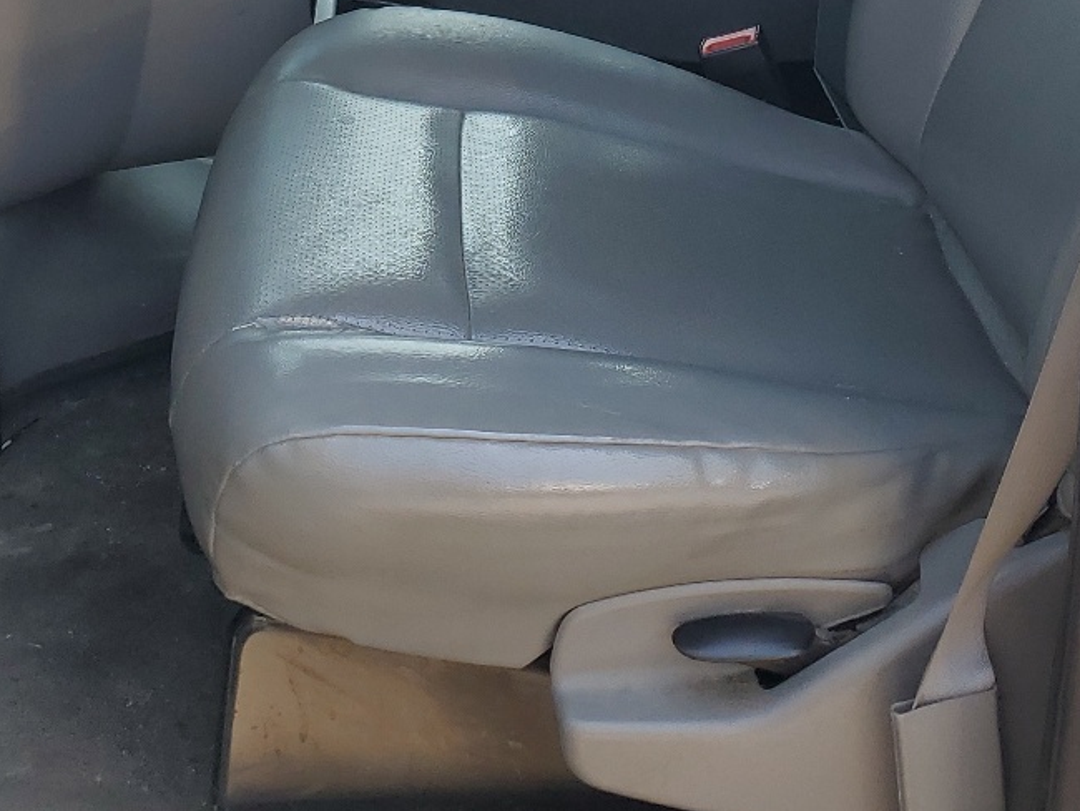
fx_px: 1998
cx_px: 525
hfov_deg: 30.3
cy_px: -120
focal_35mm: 64
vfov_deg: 21.5
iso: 50
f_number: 1.5
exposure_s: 1/625
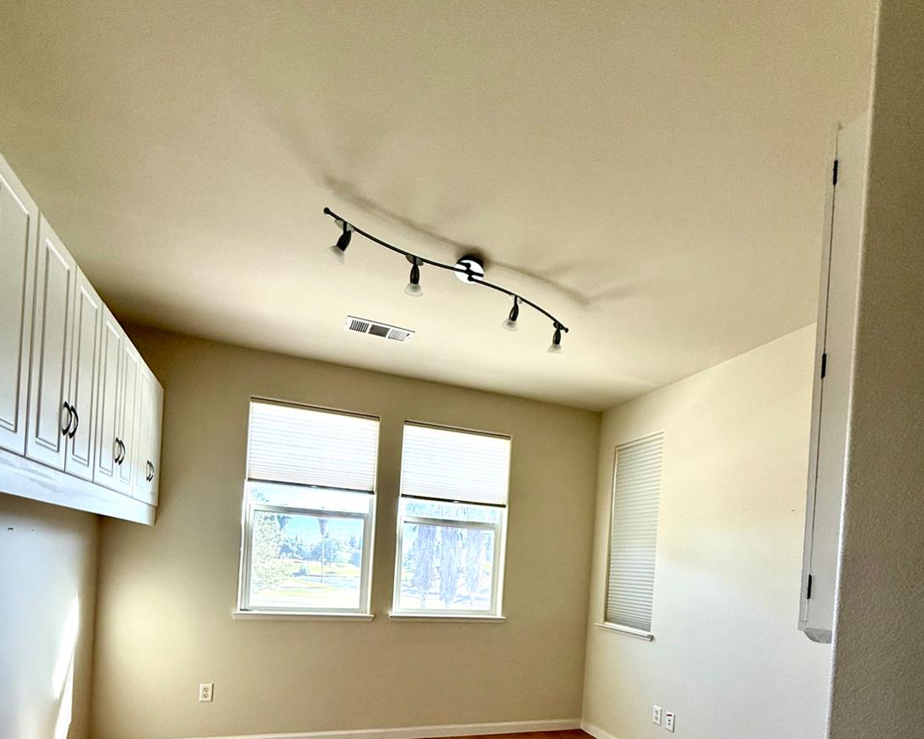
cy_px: 578
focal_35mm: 19
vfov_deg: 65.3
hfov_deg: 83.3
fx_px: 520
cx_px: 465
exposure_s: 1/99
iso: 80
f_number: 2.2
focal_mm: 2.22
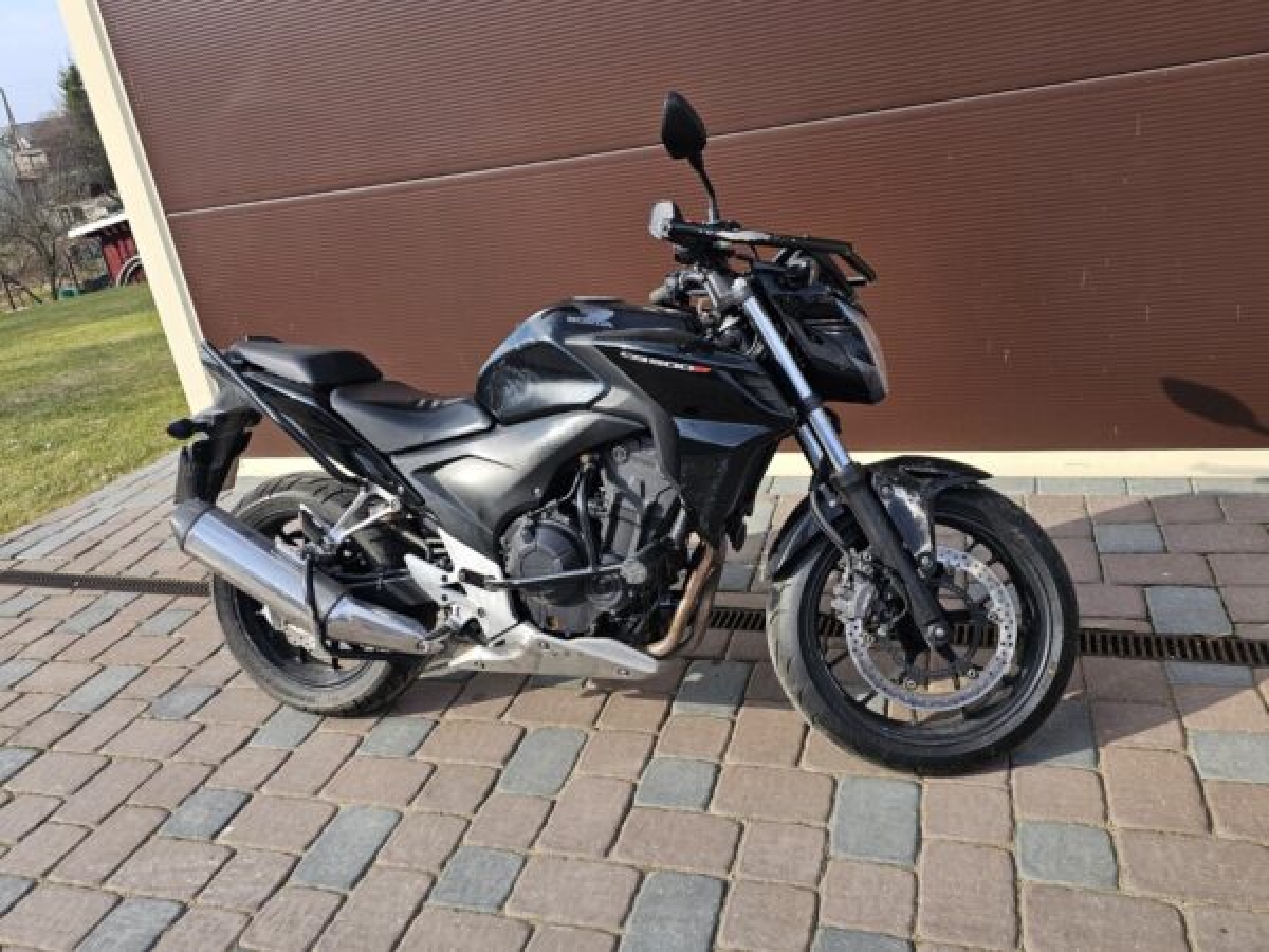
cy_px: 476
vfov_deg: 58.9
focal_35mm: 23
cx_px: 634
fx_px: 843
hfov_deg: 73.9
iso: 25
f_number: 1.7
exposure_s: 1/769
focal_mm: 6.3
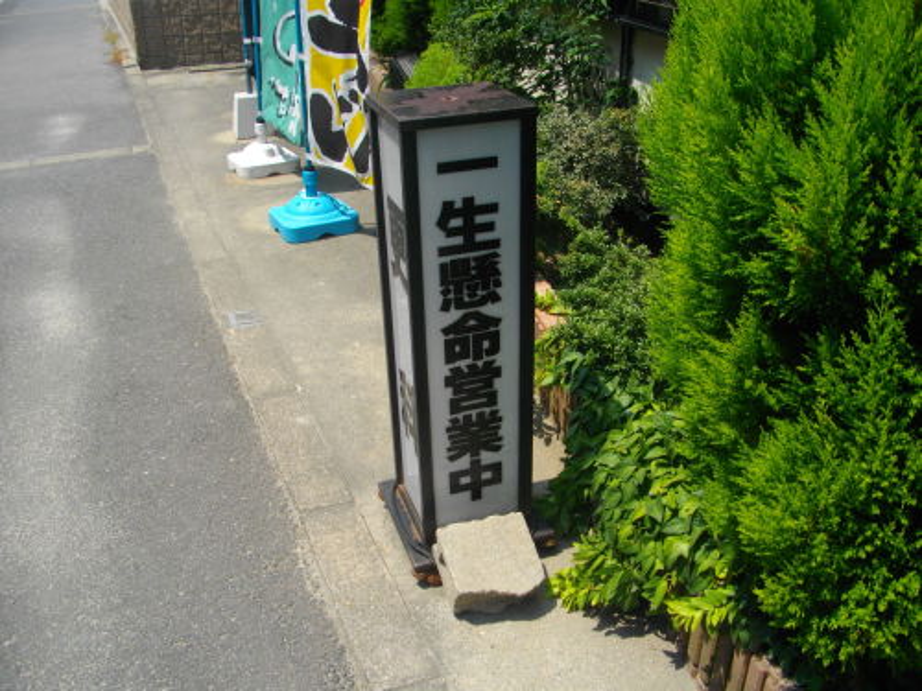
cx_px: 461
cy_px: 346
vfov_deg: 45.4
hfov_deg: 58.4
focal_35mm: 31
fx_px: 826
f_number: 8.8
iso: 100
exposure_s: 1/160
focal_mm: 5.7
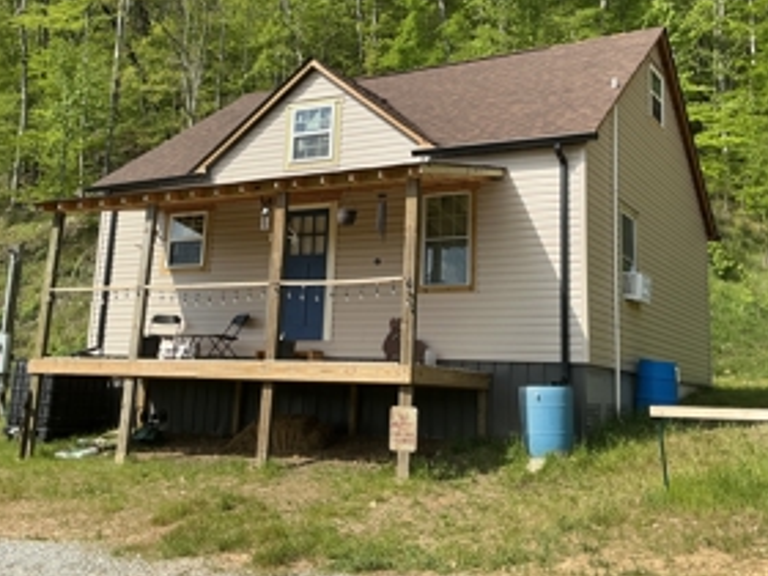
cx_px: 395
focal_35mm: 40
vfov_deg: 35.6
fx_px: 887
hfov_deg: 46.8
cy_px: 187
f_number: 1.8
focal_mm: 3
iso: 25
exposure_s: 1/1534
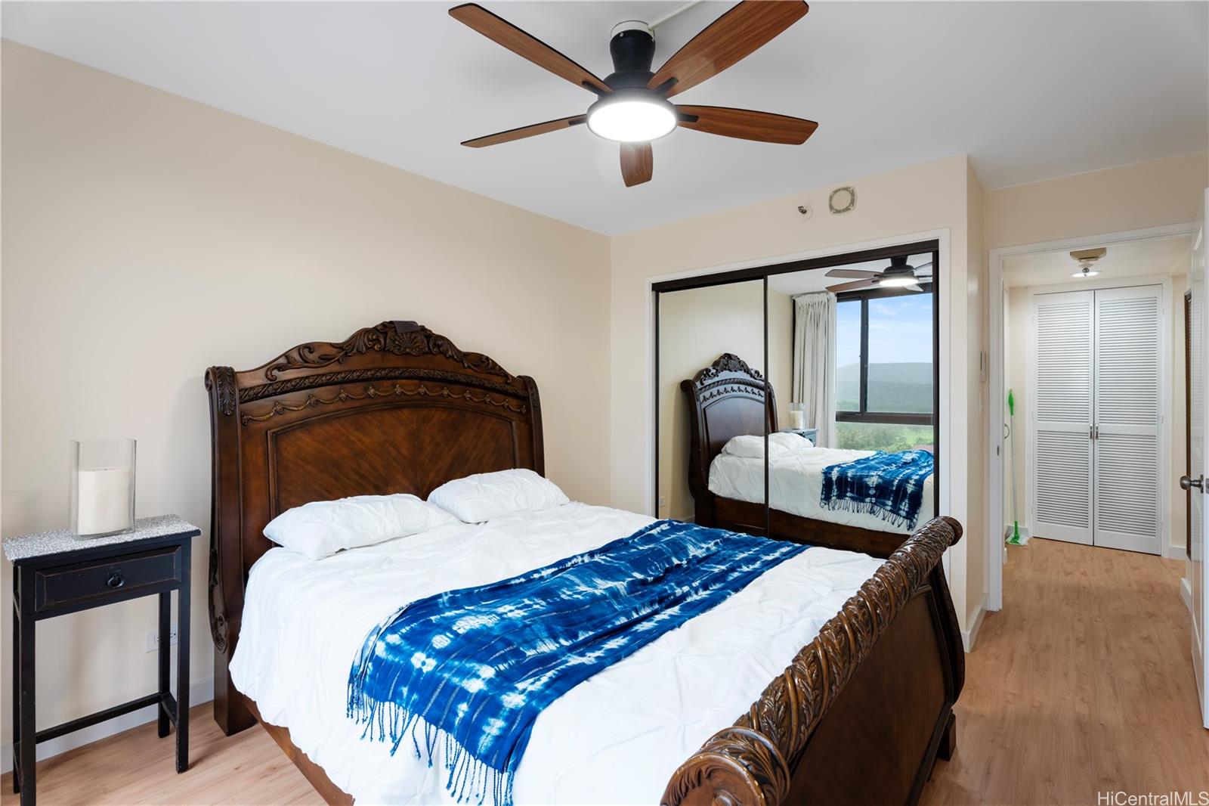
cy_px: 403
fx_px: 537
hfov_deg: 96.7
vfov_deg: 73.7
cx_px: 604
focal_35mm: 16
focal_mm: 16
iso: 100
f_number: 9
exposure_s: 1/50
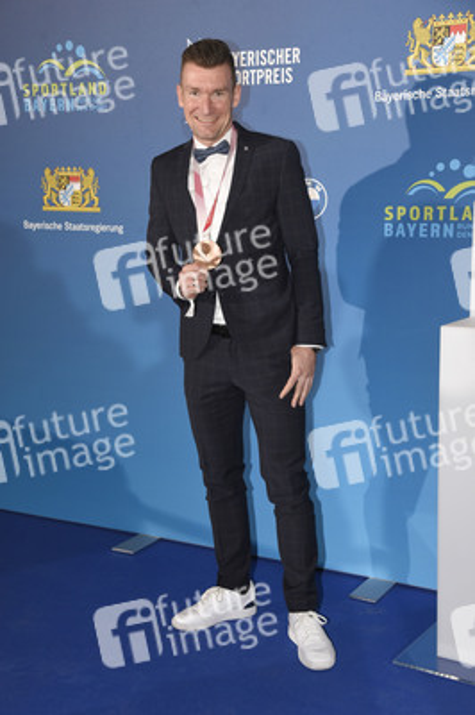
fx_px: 1031
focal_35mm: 52
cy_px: 358
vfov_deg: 38.2
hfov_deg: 25.9
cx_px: 238
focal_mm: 52
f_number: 6.3
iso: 2500
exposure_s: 1/80
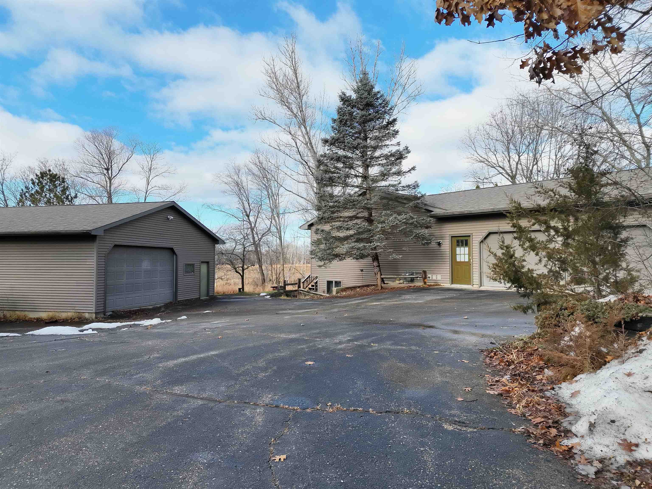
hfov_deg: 71.6
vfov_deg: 56.8
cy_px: 244
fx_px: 452
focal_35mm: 24
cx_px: 326
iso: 260
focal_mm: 6.72
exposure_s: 1/2000
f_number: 1.7
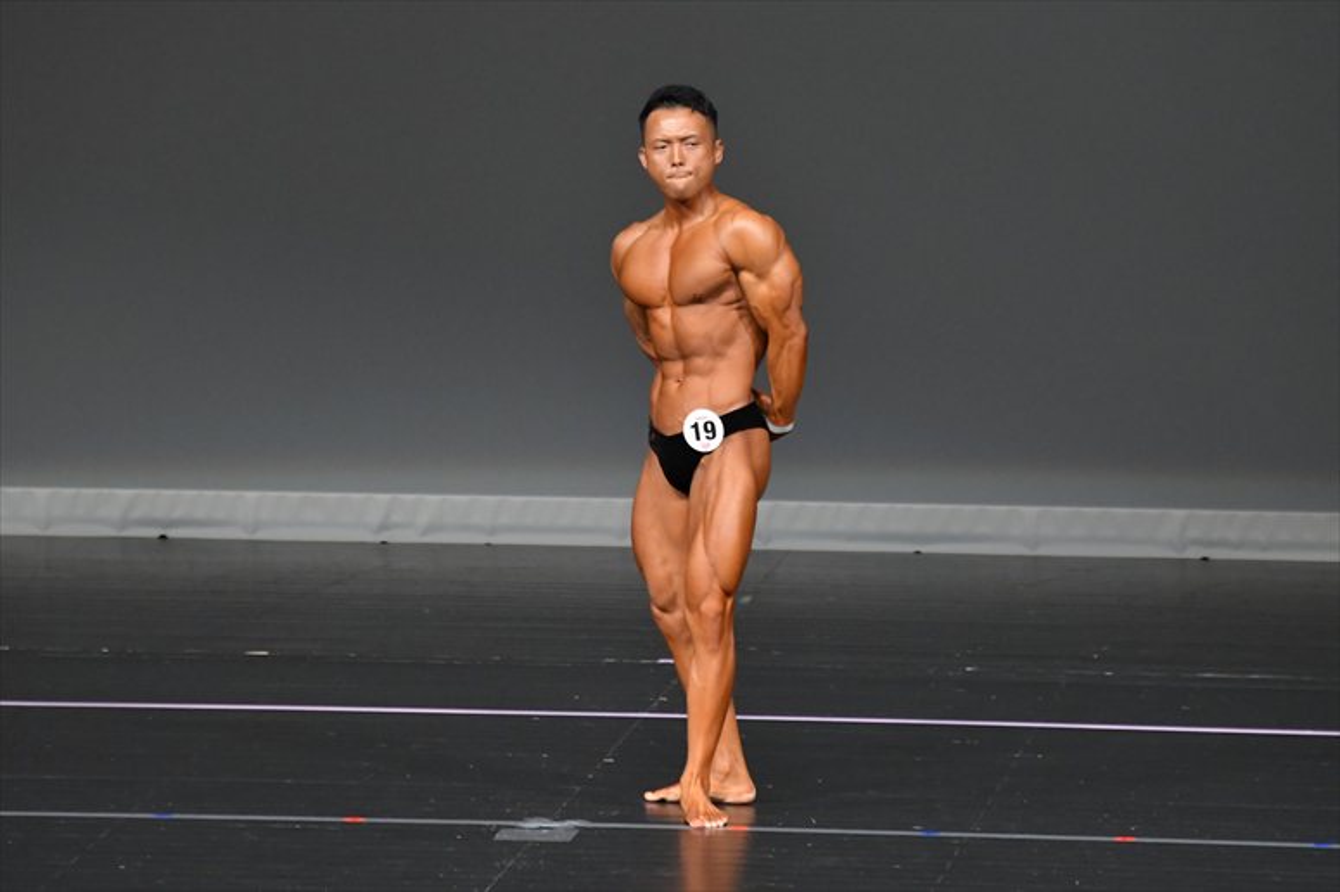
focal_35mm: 315
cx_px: 670
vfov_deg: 4.4
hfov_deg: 6.5
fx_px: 11719
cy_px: 446
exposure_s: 1/400
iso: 4000
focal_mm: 210
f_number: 5.6
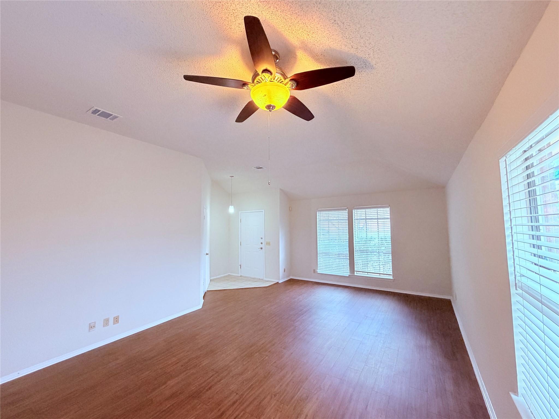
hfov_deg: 102.1
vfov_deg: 85.7
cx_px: 280
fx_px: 226
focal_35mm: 14
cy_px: 210
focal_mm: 2.22
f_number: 2.2
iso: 320
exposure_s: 1/120
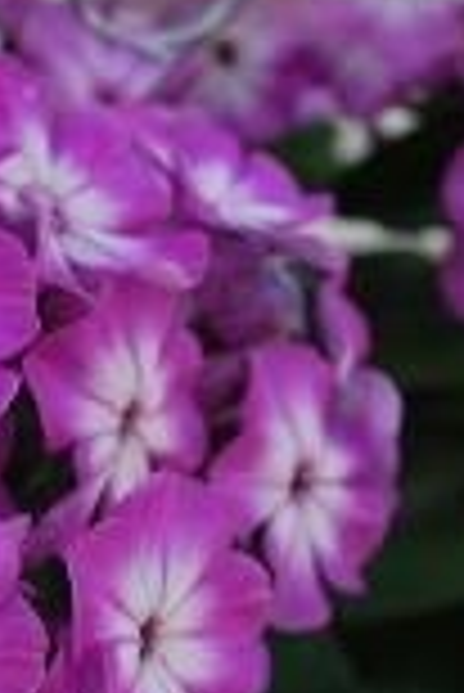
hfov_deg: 9.1
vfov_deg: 13.8
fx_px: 2855
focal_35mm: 148
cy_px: 536
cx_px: -158
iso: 100
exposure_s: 1/60
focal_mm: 38
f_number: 8
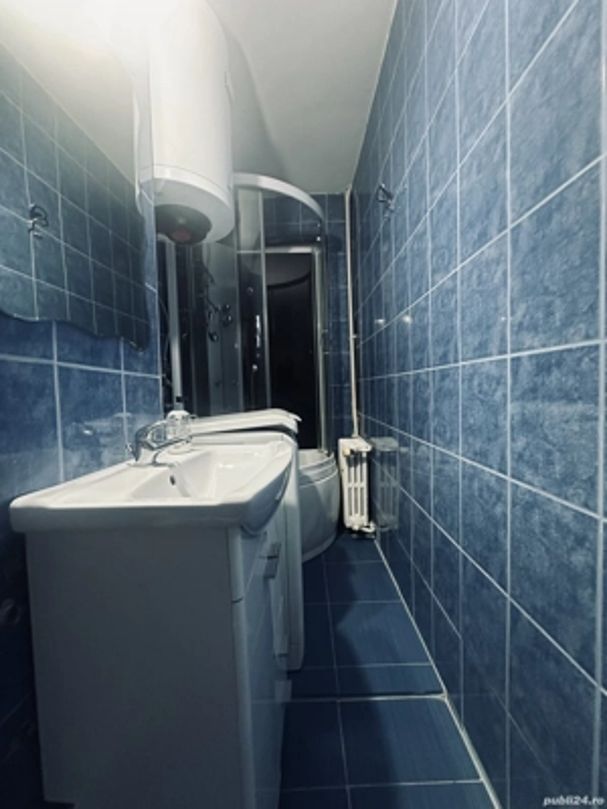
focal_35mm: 14
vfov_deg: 102.1
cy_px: 404
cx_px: 304
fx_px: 327
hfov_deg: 85.7
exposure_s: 1/50
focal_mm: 2.22
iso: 640
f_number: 2.2
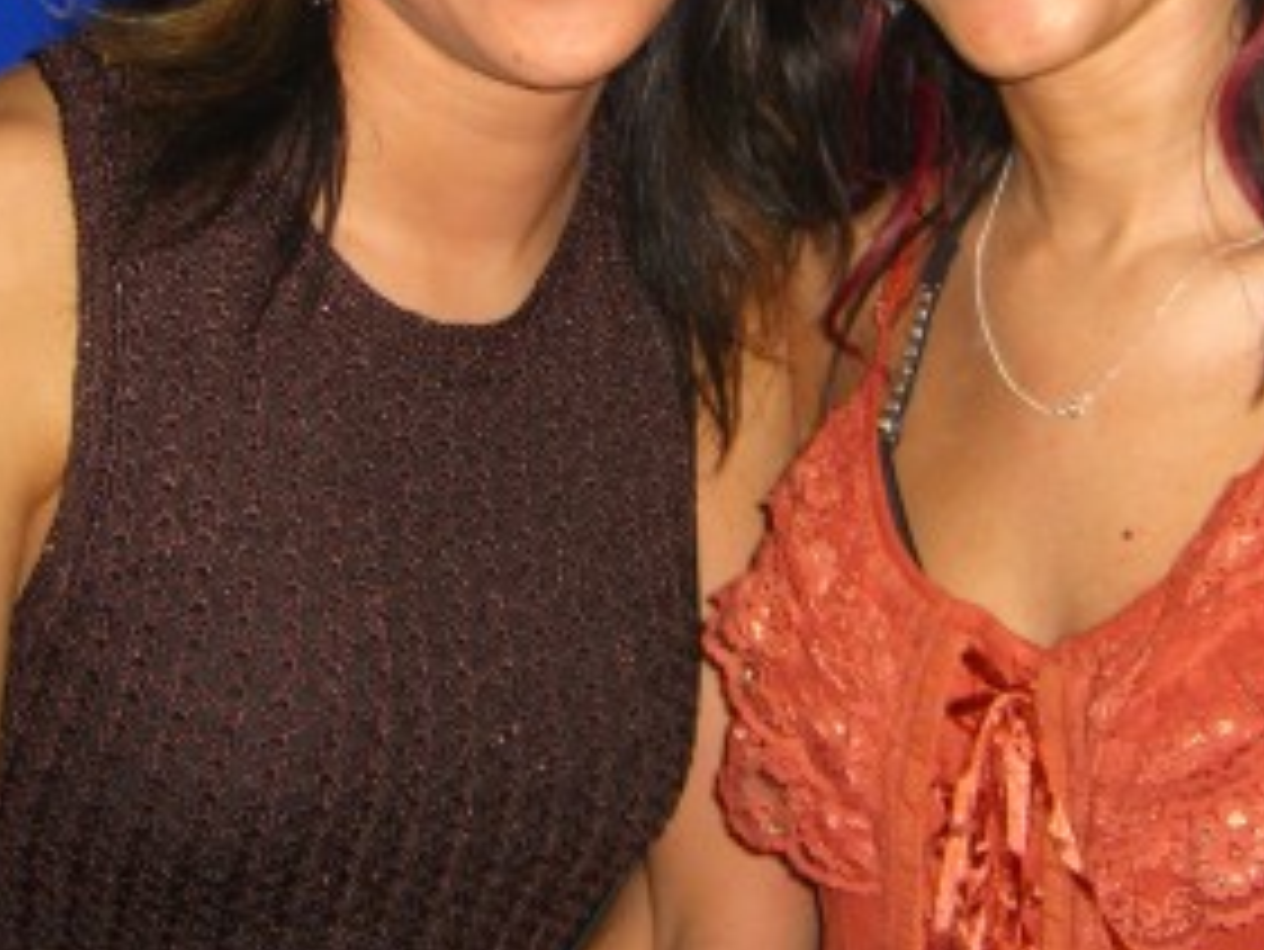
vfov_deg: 17.8
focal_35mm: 81
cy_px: 27
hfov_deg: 24.1
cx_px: 598
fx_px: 2959
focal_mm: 7.9
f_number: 2.8
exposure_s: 1/60
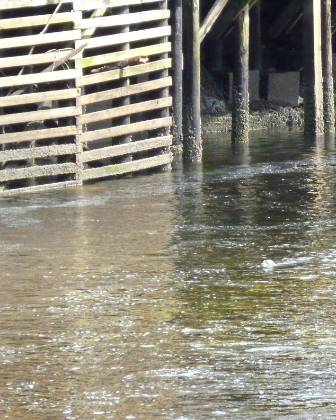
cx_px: 296
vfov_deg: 4.9
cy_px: 200
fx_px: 4899
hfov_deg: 3.9
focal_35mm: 394
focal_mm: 36
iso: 800
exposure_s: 1/200
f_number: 5.9
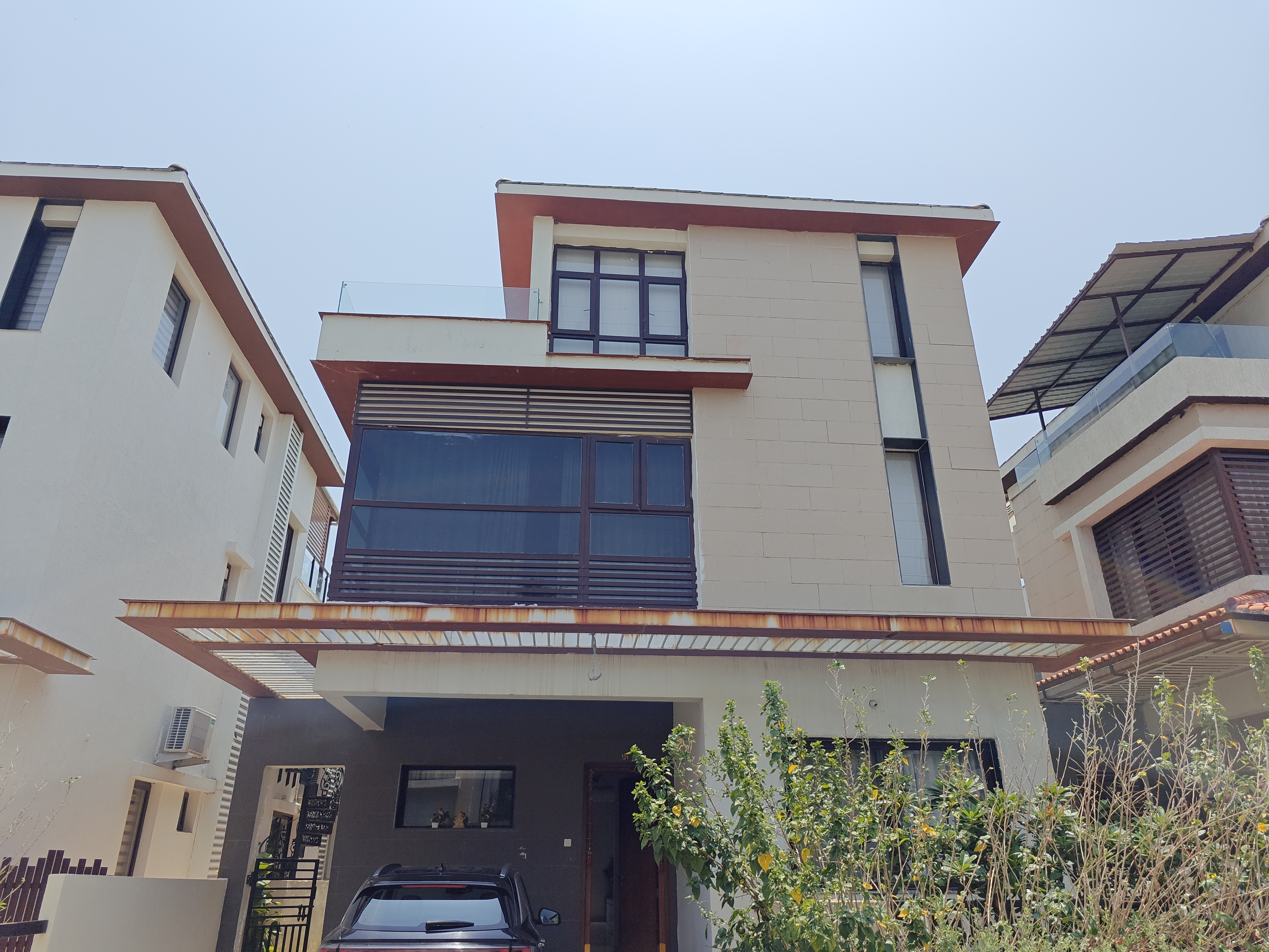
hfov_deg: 73.9
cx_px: 634
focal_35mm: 23
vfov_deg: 58.9
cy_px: 476
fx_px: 843
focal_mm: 6.06
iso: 50
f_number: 1.6
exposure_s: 1/4033
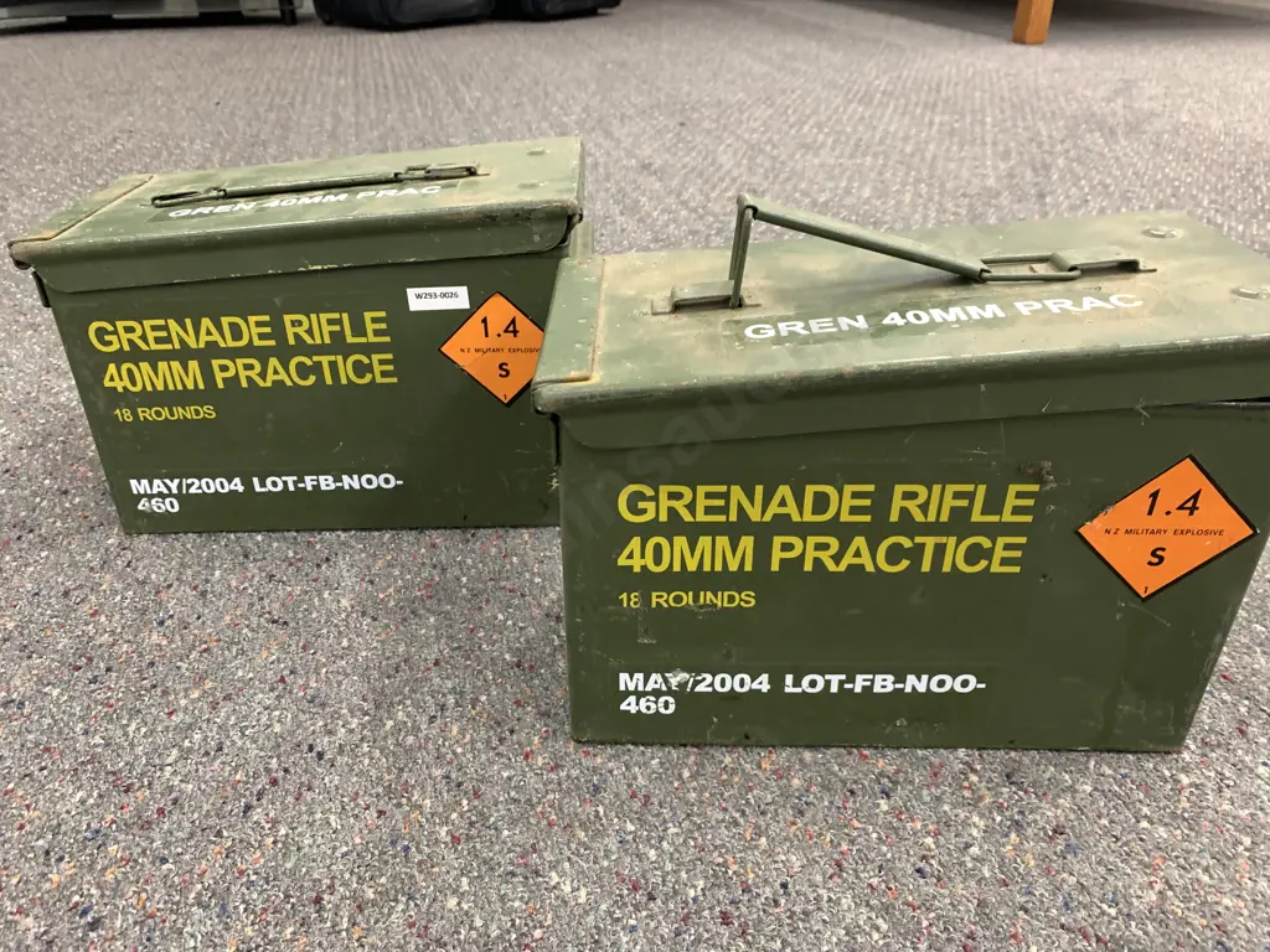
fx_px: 954
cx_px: 635
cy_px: 476
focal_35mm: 26
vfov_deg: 53.1
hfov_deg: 67.3
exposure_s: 1/50
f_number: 1.8
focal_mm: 4.25
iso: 200
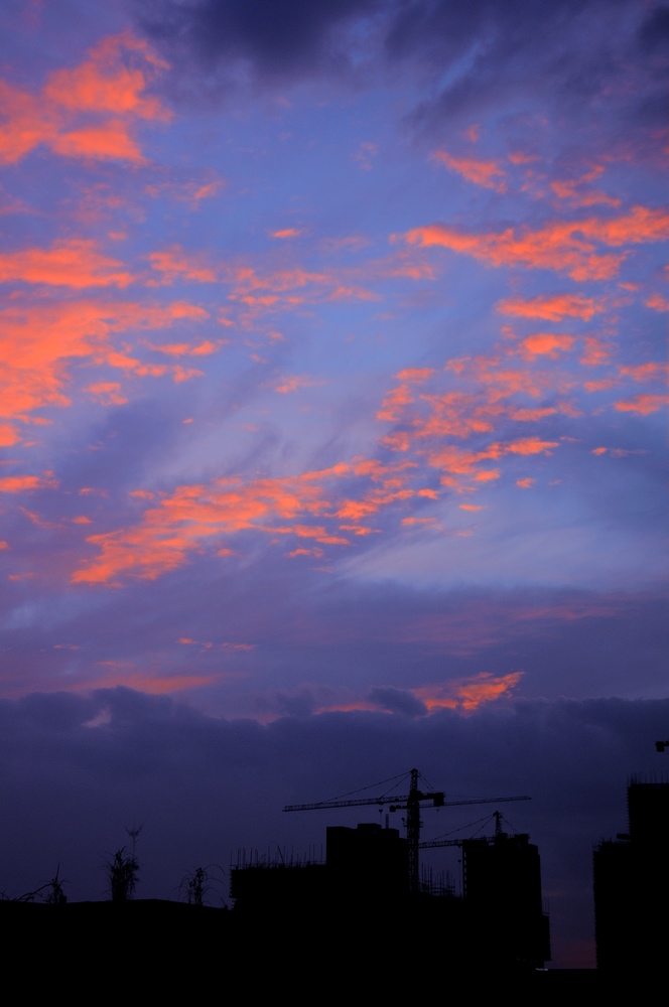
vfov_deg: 30.5
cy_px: 504
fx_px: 1845
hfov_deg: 20.6
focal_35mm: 66
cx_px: 334
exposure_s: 1/30
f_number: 5.6
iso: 400
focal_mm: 44
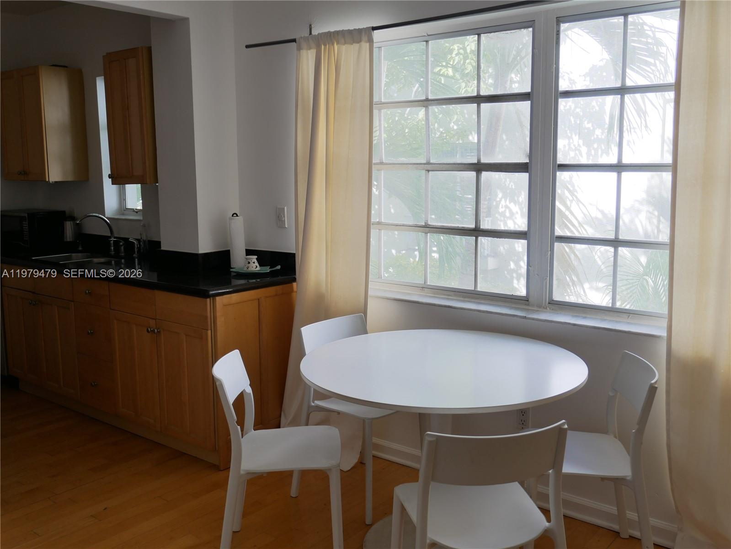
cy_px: 274
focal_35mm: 32
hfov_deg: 56.8
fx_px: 676
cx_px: 366
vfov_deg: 44.2
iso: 200
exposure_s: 1/80
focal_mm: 16
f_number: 4
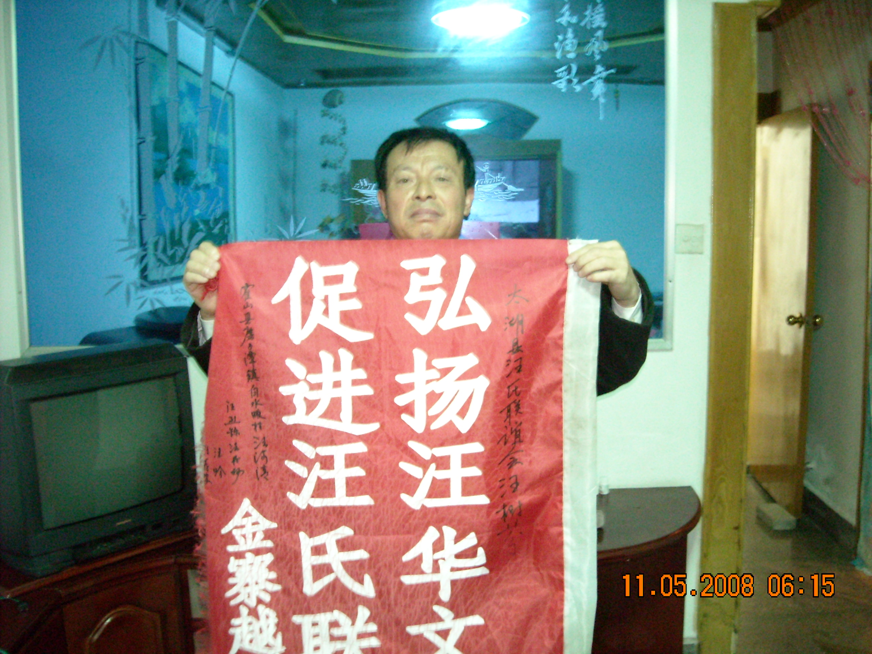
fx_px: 882
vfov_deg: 40.7
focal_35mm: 35
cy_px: 327
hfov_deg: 52.6
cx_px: 436
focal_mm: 5.7
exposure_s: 1/1.33
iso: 800
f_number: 2.8
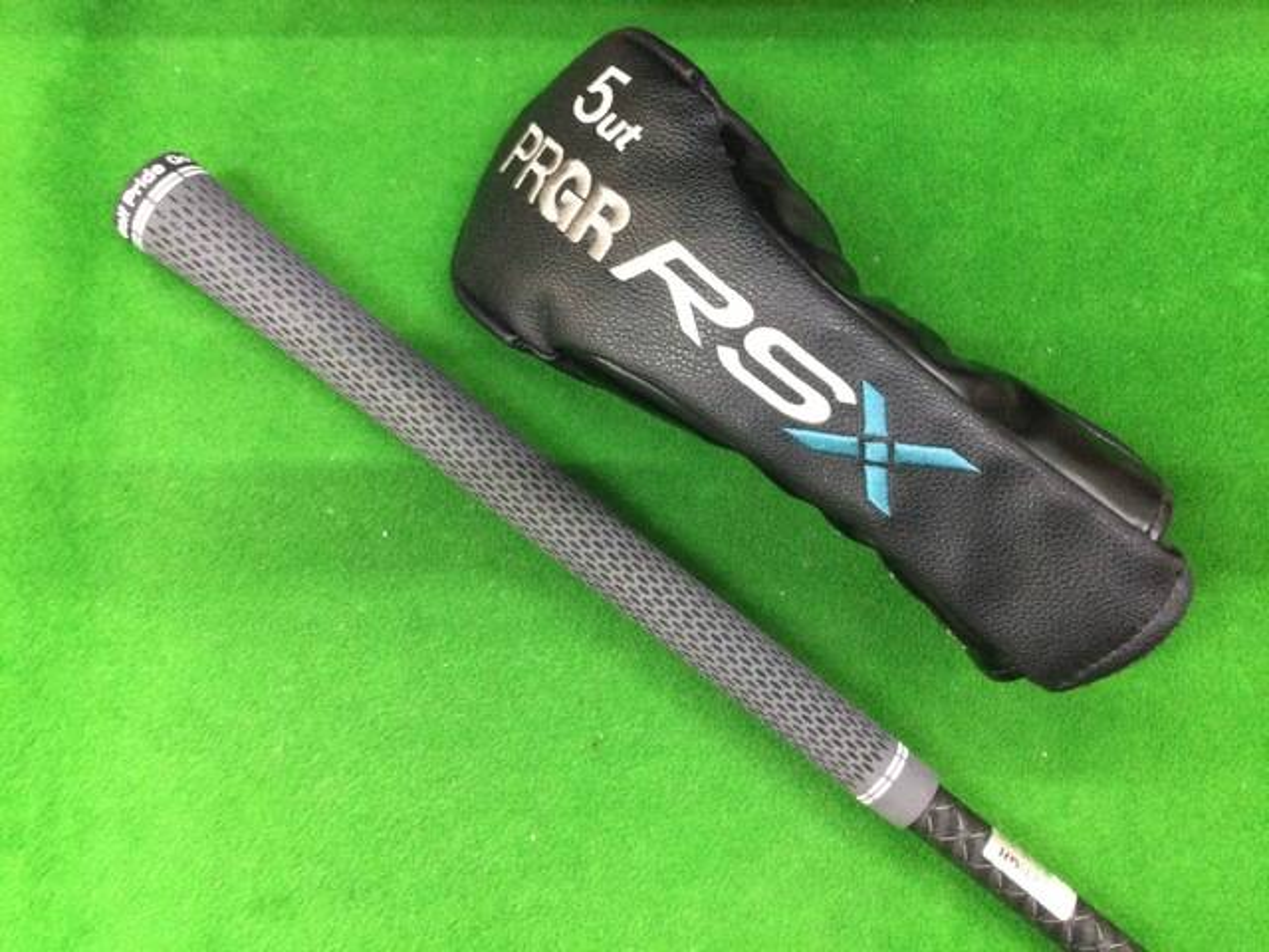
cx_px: 634
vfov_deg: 45.4
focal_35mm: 31
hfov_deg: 58.4
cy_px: 476
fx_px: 1136
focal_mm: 3.3
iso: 200
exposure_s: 1/24
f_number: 2.4
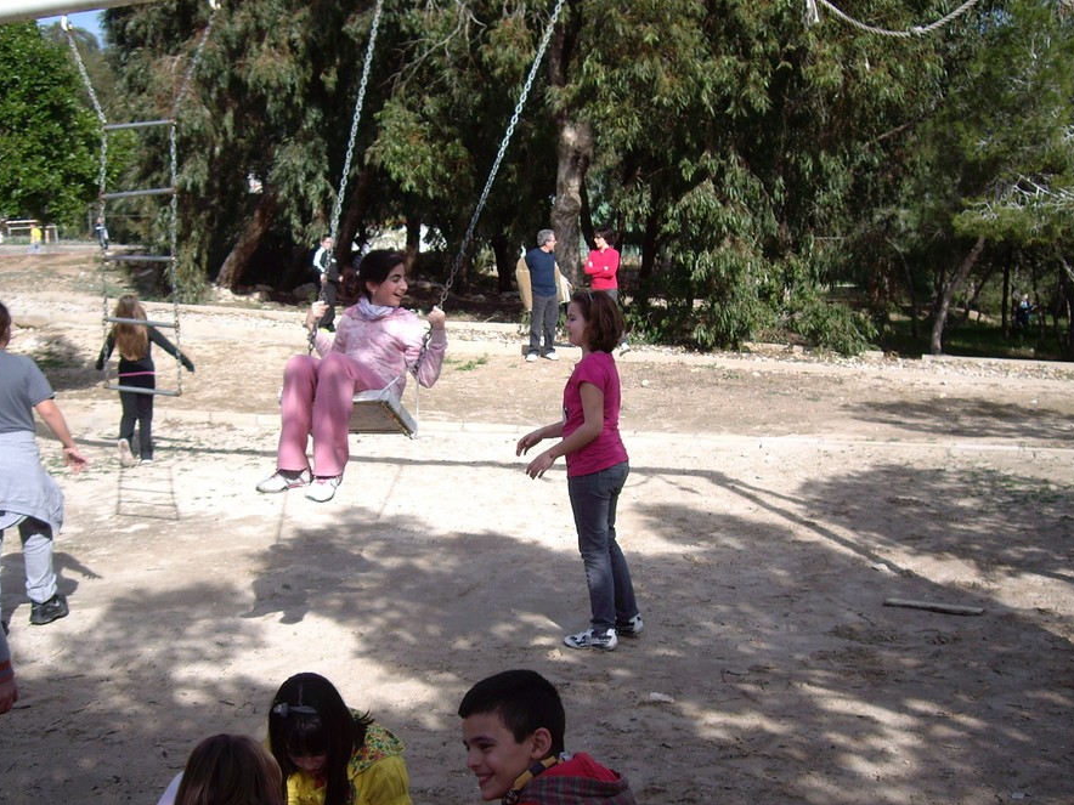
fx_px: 1365
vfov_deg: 32.9
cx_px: 497
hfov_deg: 42.9
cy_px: 398
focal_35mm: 44
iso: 64
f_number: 4.3
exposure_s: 1/1250
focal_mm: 6.2
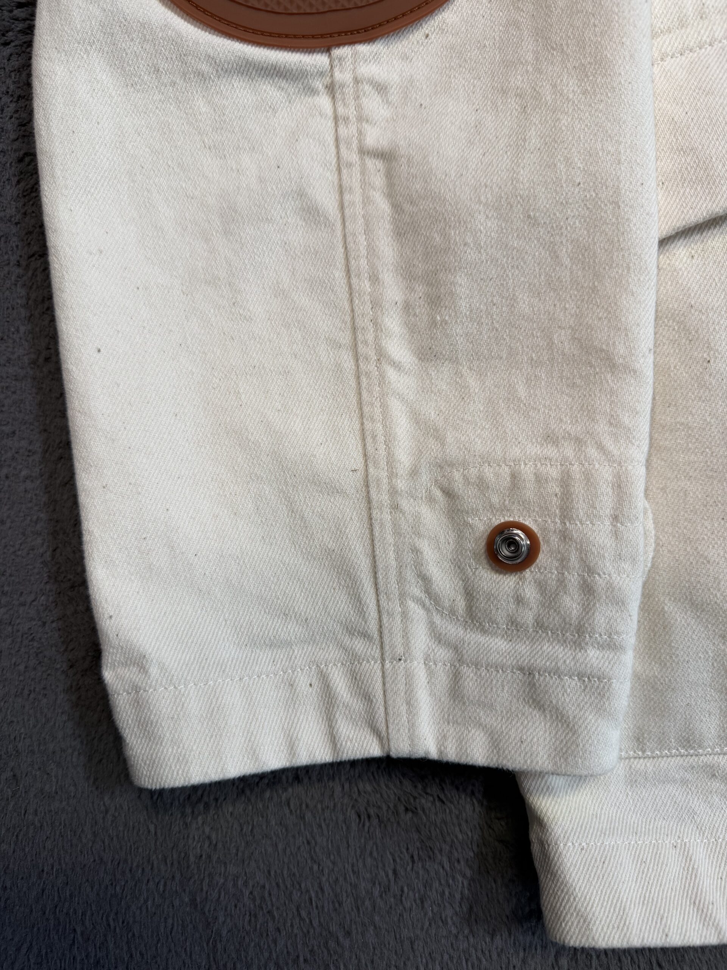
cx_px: 364
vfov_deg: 71.6
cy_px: 485
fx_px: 672
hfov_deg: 56.8
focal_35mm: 24
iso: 80
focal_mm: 6.76
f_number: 1.78
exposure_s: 1/84
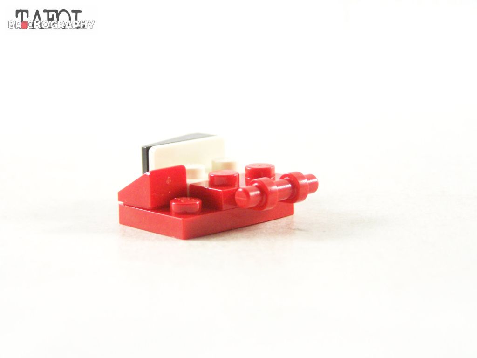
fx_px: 1130
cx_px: 238
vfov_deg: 18.0
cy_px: 179
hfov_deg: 23.8
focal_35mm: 82
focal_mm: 13.7
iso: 400
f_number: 3.2
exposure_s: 1/60
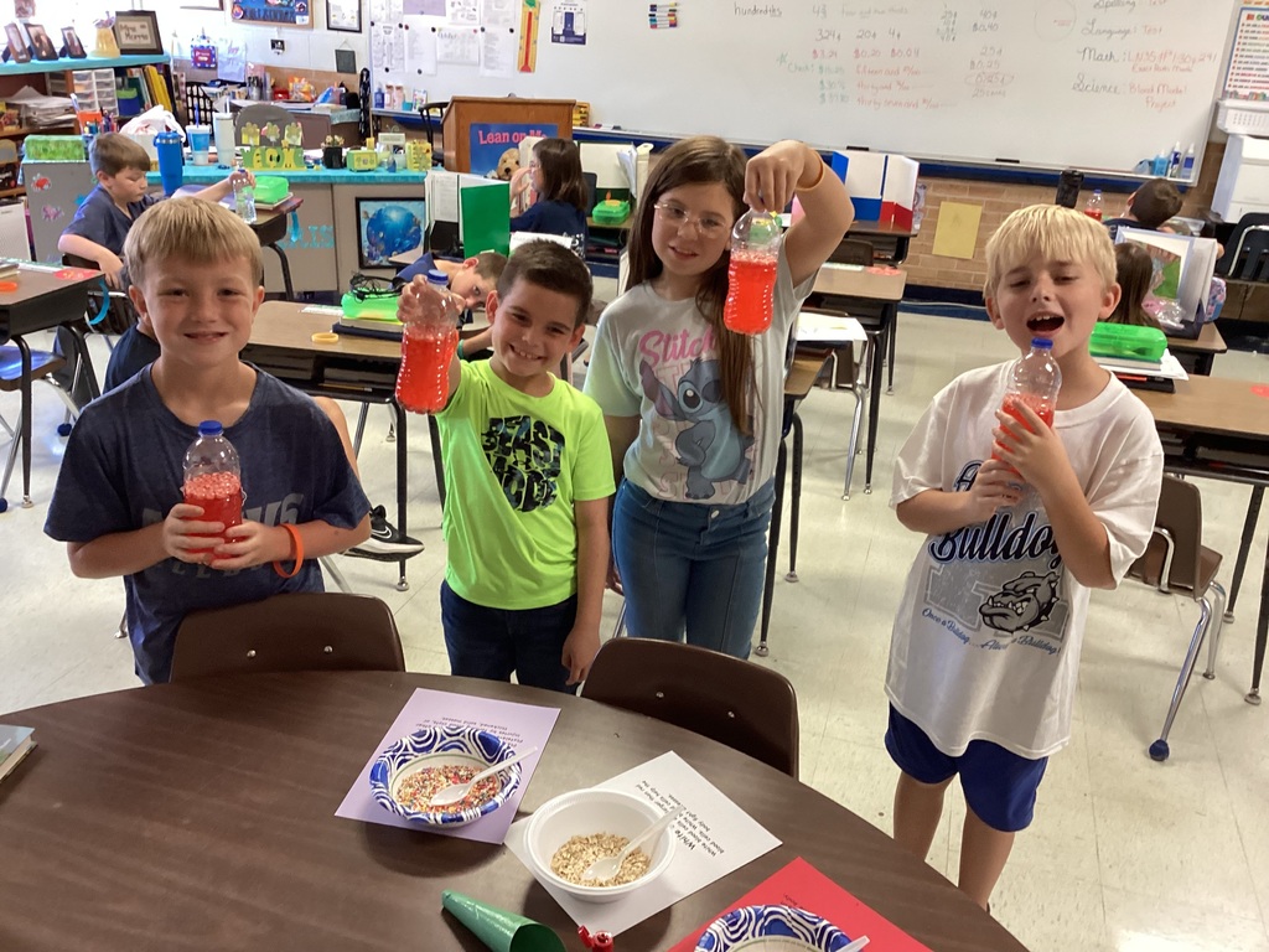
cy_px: 476
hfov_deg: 58.4
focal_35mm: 31
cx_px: 634
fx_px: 1136
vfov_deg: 45.4
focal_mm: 3.3
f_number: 2.4
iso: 250
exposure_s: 1/60
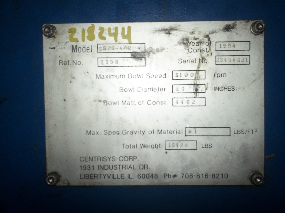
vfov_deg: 37.7
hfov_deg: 49.0
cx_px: 142
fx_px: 313
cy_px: 106
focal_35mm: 38
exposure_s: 1/60
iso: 160
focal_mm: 6.3
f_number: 4.5
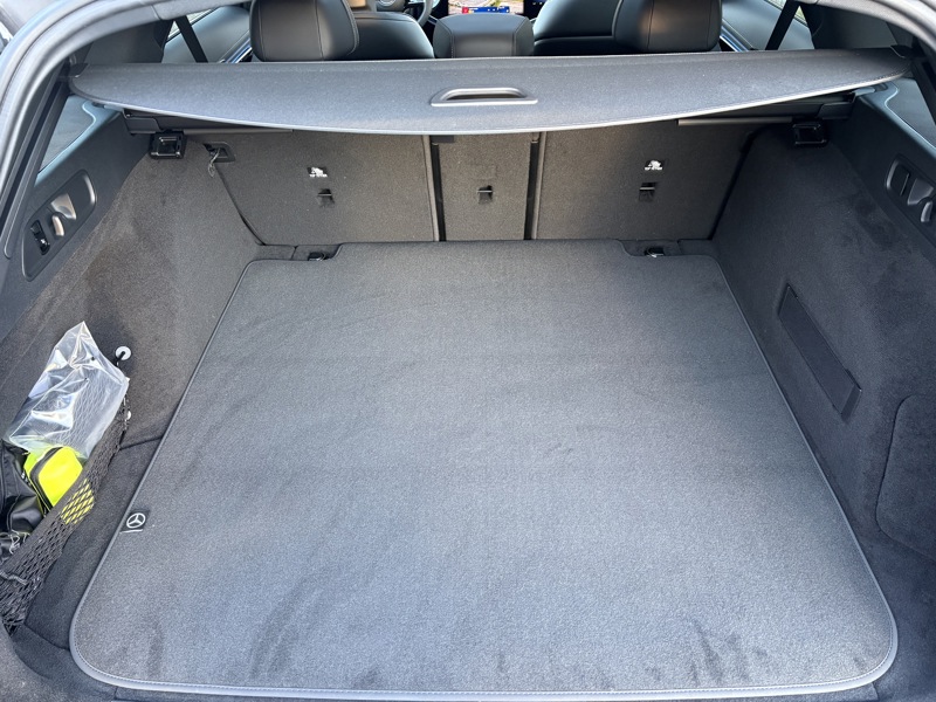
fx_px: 703
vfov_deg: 53.1
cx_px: 468
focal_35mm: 26
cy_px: 351
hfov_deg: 67.3
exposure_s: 1/54
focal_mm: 5.96
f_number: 1.6
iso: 250
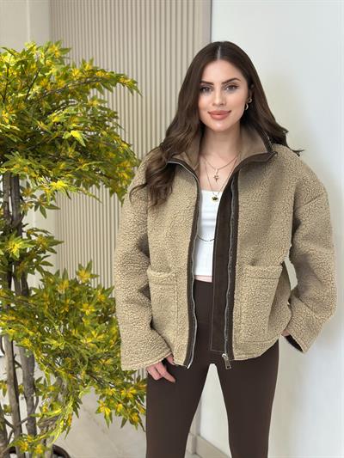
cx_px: 172
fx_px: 636
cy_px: 229
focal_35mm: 48
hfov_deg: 30.3
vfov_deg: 39.6
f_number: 1.78
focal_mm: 6.86
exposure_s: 1/100
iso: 64
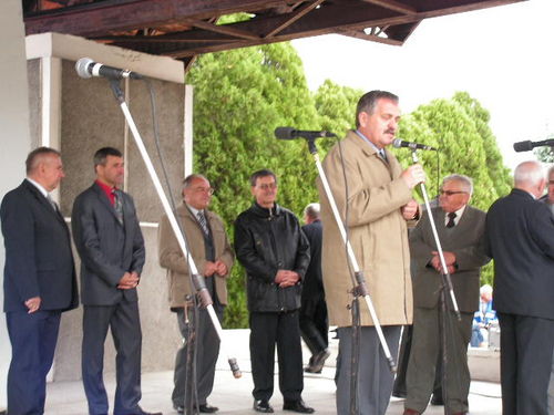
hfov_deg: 27.4
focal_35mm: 71
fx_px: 1136
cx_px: 277
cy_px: 208
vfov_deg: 20.7
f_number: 3.3
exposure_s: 1/80
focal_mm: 11.9
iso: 100
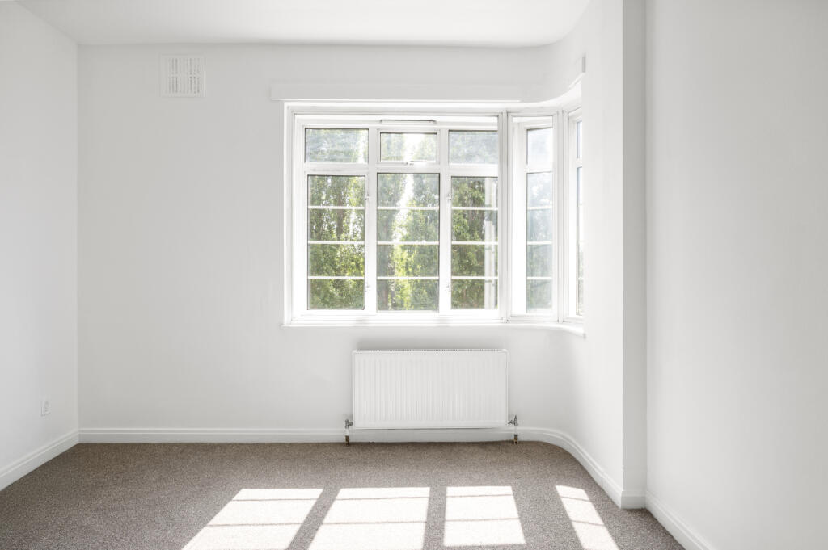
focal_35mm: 18
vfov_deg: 68.8
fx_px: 402
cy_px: 275
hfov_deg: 91.7
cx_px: 414
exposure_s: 1/6
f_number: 16
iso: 200
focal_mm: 17.5
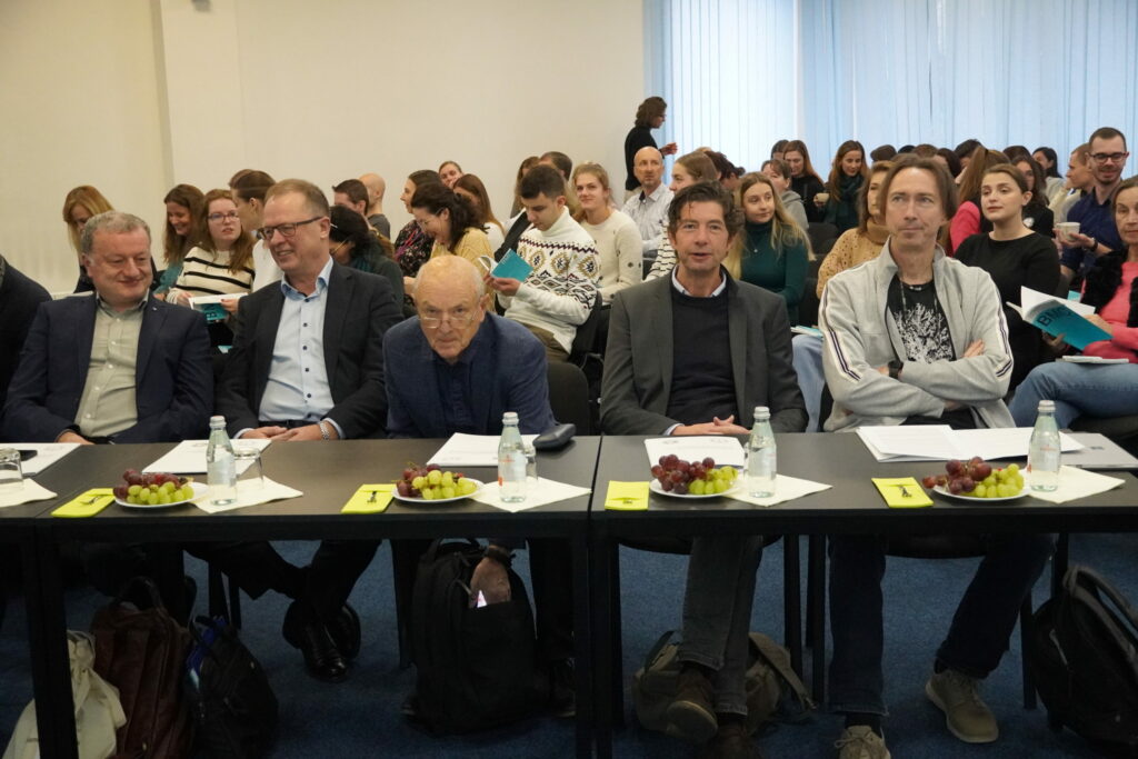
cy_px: 380
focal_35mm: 45
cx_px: 569
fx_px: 1423
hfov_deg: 43.6
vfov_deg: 29.9
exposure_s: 1/160
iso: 6400
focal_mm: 30
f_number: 4.5
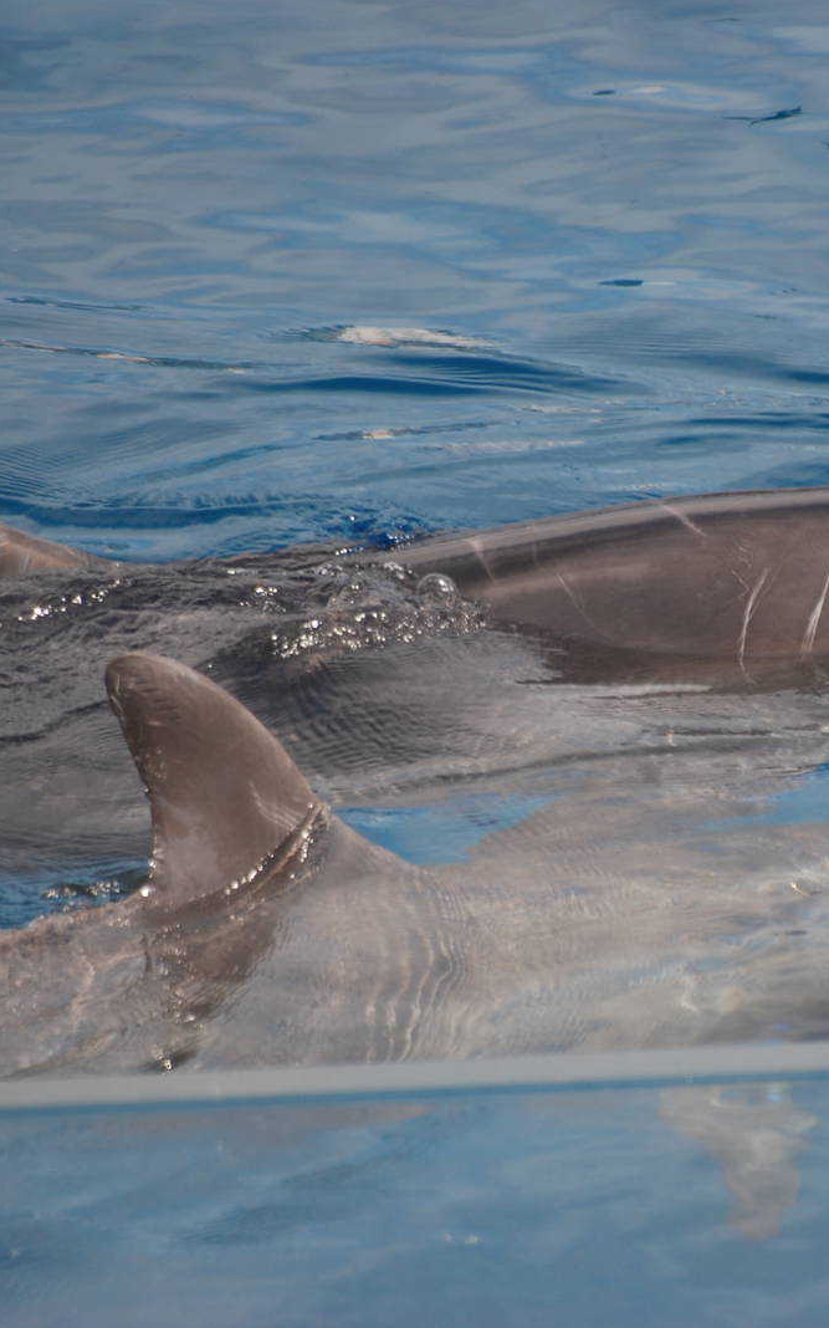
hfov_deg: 1.9
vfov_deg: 3.1
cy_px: 665
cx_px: 694
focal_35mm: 688
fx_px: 24884
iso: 200
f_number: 5.6
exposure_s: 1/500
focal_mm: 300
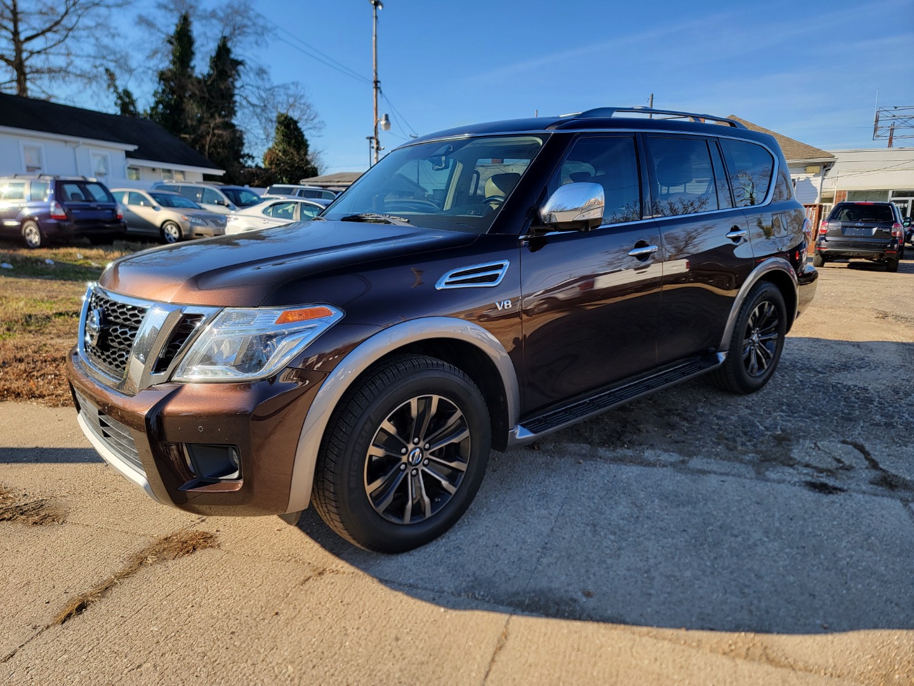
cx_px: 457
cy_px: 343
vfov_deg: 56.8
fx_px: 634
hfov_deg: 71.6
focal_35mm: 24
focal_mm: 6.7
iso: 16
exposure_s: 1/362
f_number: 1.8
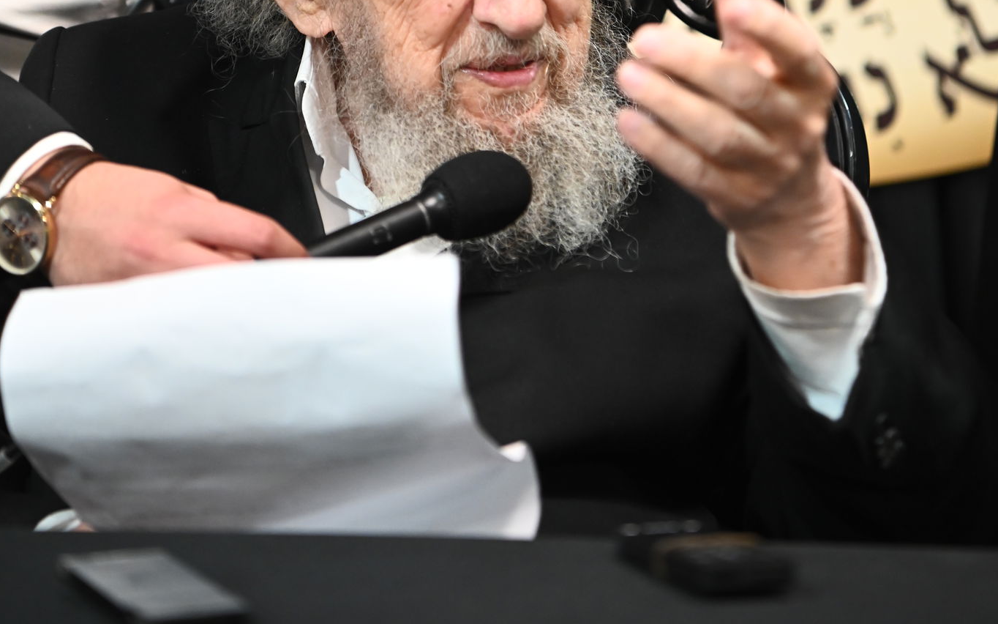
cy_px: -146
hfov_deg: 18.9
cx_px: 506
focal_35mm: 110
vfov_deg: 11.6
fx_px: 2991
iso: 2500
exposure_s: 1/125
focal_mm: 70
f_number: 2.8
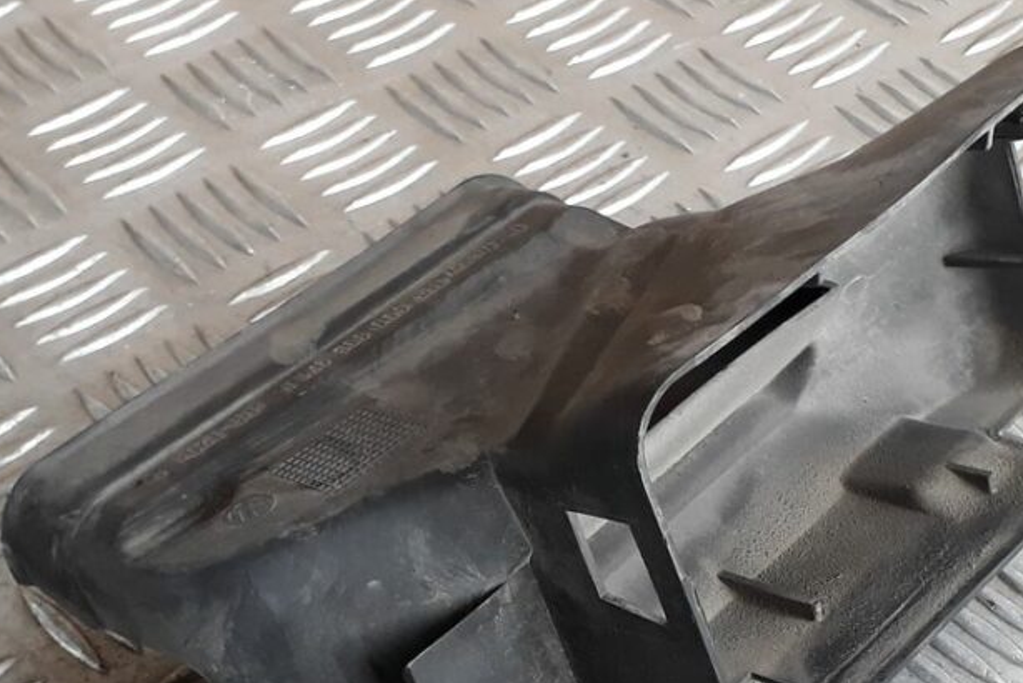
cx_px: 526
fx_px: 1819
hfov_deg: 31.4
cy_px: 591
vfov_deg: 20.9
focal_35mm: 64
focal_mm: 3.6
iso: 80
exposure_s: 1/33
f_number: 1.9
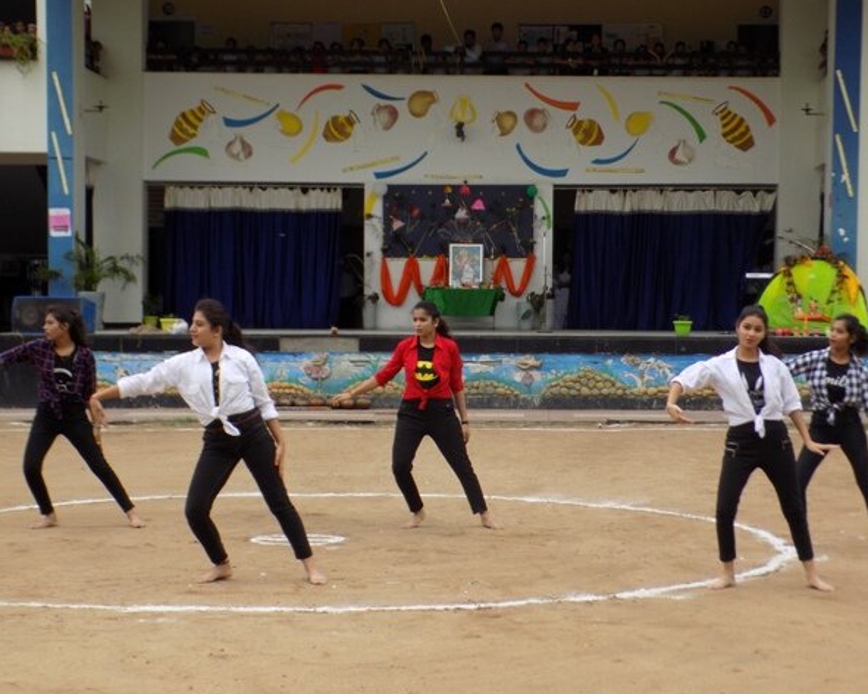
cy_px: 345
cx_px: 445
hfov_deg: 25.7
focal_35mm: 74
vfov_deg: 20.7
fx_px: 1901
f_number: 4.2
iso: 80
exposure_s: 1/320
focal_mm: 12.5
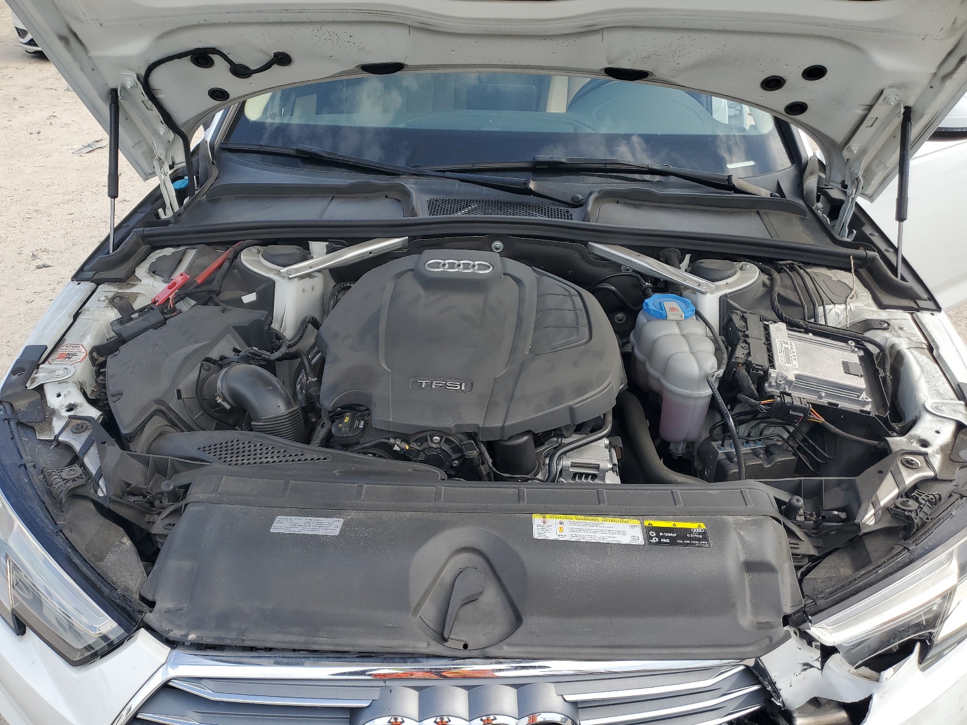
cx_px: 484
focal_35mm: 26
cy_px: 362
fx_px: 726
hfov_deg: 67.3
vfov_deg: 53.1
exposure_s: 1/769
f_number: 1.5
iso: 50
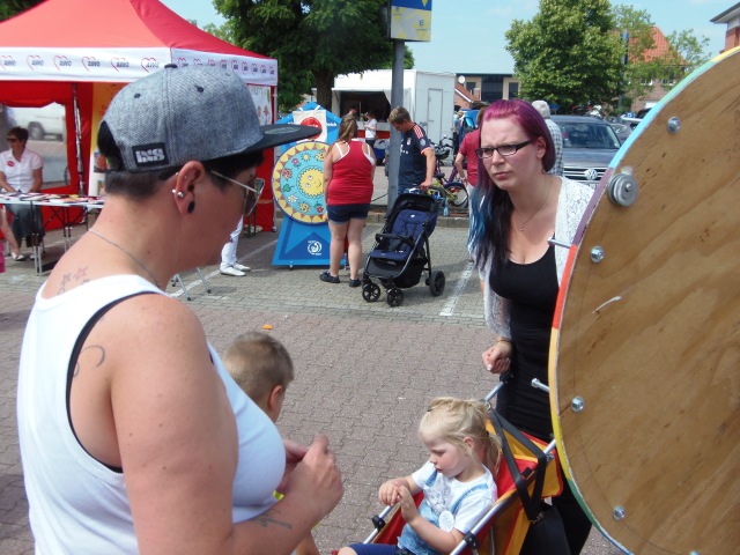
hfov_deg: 52.6
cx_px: 370
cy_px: 278
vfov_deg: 40.7
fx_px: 748
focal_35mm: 35
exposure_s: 1/640
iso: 64
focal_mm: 6.5
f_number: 3.4
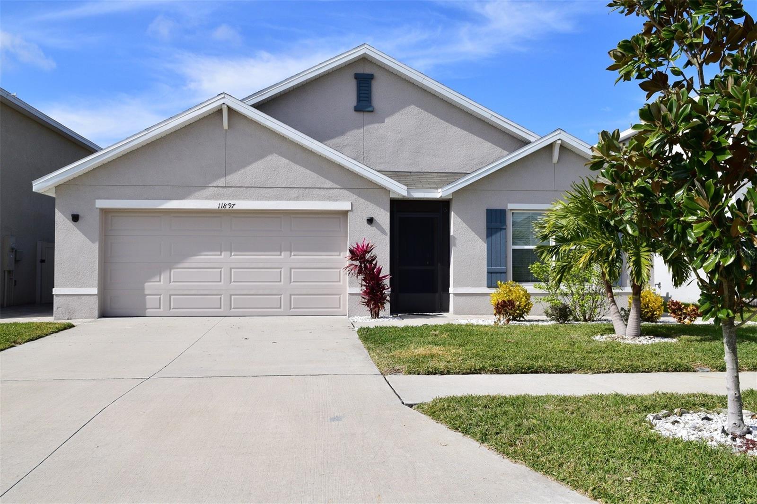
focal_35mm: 32
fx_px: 662
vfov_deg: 41.7
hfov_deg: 59.5
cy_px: 252
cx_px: 378
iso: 400
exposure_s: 1/800
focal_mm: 21
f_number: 13
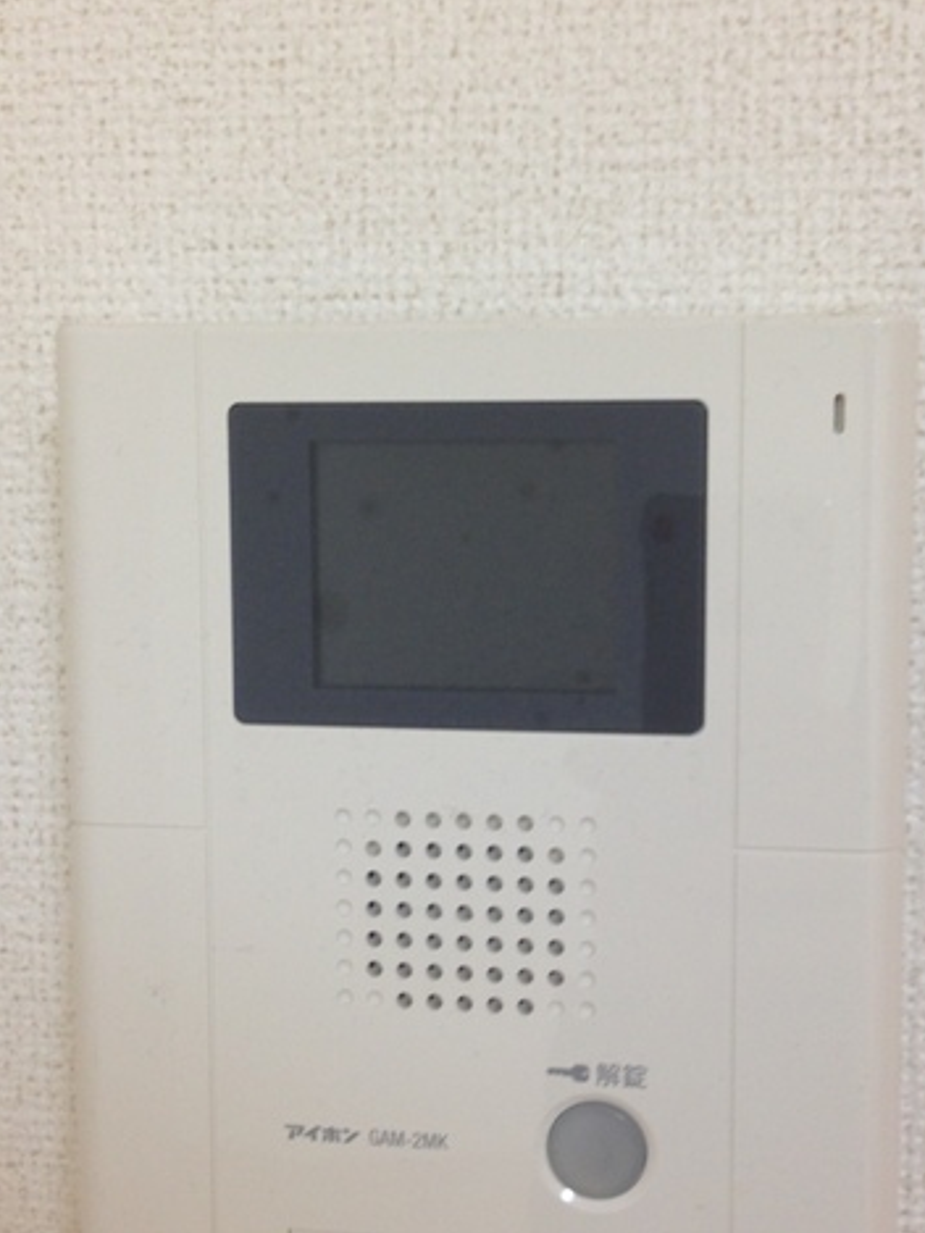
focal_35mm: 45
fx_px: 1603
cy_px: 689
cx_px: 544
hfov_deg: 32.1
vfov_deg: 42.0
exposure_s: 1/20
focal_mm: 4.12
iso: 80
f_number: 2.4
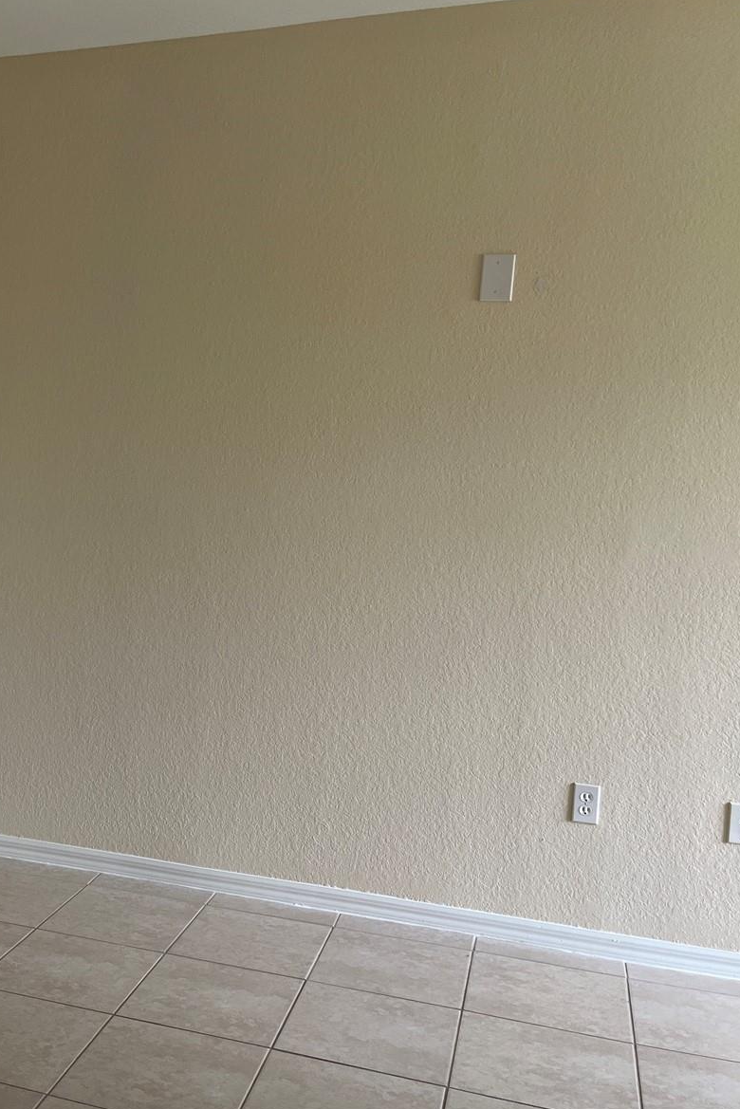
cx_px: 93
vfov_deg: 51.9
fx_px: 1140
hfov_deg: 34.2
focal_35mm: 37
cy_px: 545
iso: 64
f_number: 1.6
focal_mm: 5.1
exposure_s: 1/60
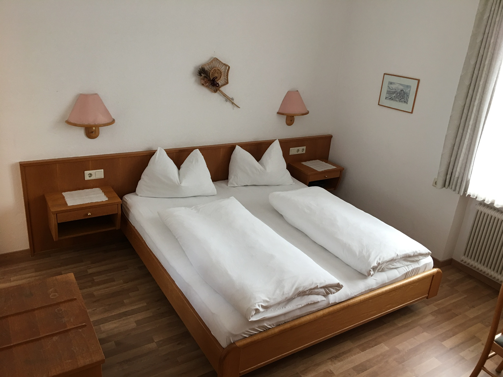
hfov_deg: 61.7
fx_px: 421
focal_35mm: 29
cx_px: 252
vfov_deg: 48.2
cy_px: 188
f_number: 2.2
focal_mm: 4.15
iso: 50
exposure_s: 1/17
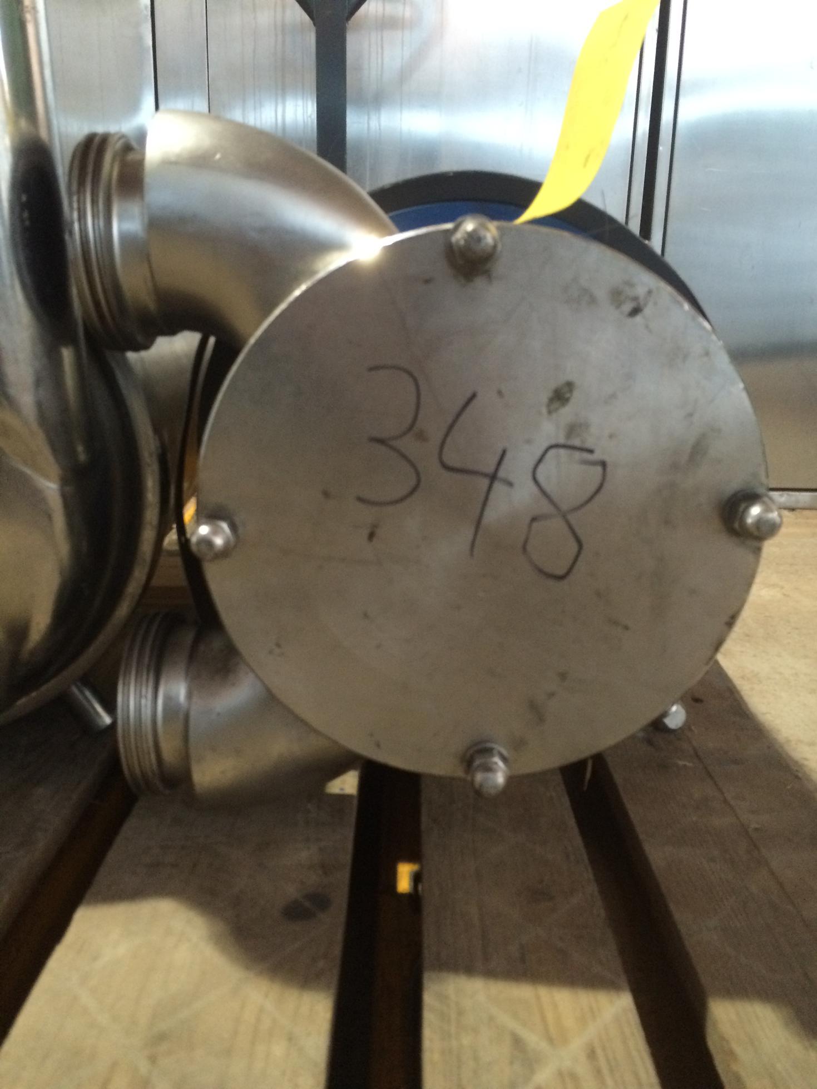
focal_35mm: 29
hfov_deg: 48.2
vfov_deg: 61.7
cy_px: 544
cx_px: 408
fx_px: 913
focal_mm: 4.15
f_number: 2.2
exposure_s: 1/17
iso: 250
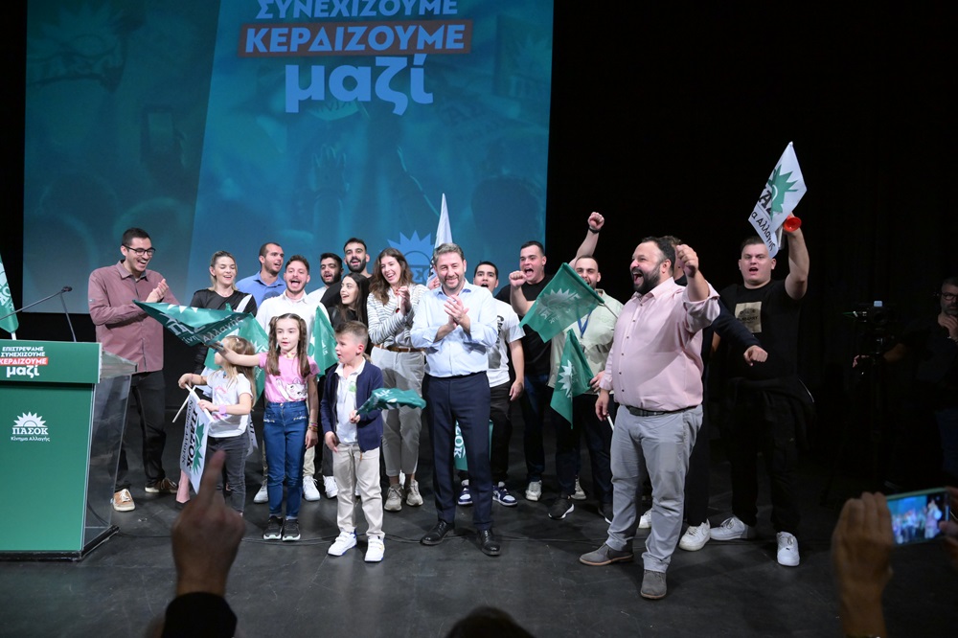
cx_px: 479
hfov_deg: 73.8
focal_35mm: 24
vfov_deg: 53.1
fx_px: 638
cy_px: 319
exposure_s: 1/640
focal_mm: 24
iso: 6400
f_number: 4
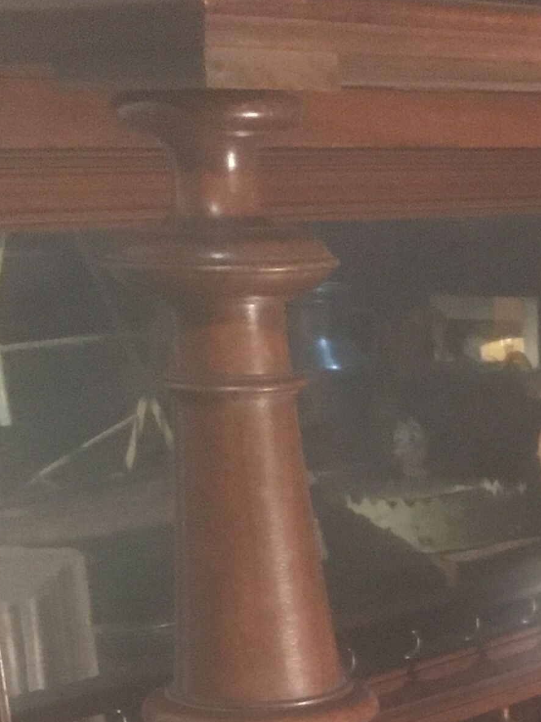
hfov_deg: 14.4
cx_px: 679
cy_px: 1176
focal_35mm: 99
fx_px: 2063
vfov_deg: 17.3
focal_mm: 4.15
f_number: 2.2
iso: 250
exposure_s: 1/17
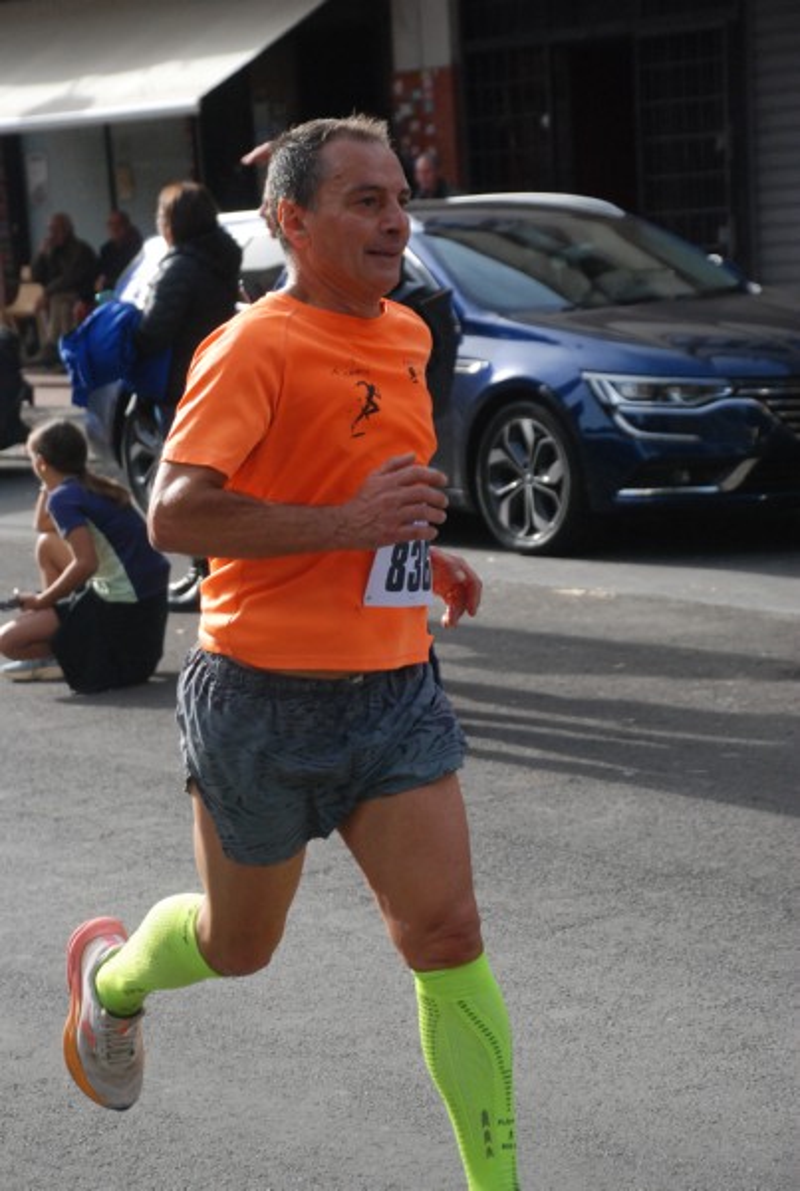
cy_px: 596
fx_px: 3482
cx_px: 400
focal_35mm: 105
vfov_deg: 19.4
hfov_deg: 13.1
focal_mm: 70
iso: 1000
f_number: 5.6
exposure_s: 1/1000
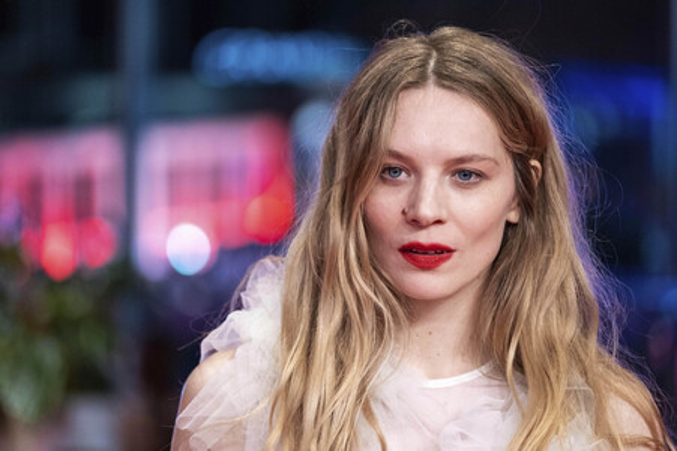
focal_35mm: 210
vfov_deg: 6.5
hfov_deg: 9.8
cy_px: 226
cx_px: 338
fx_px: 3946
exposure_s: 1/210
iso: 2500
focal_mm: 140
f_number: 2.8
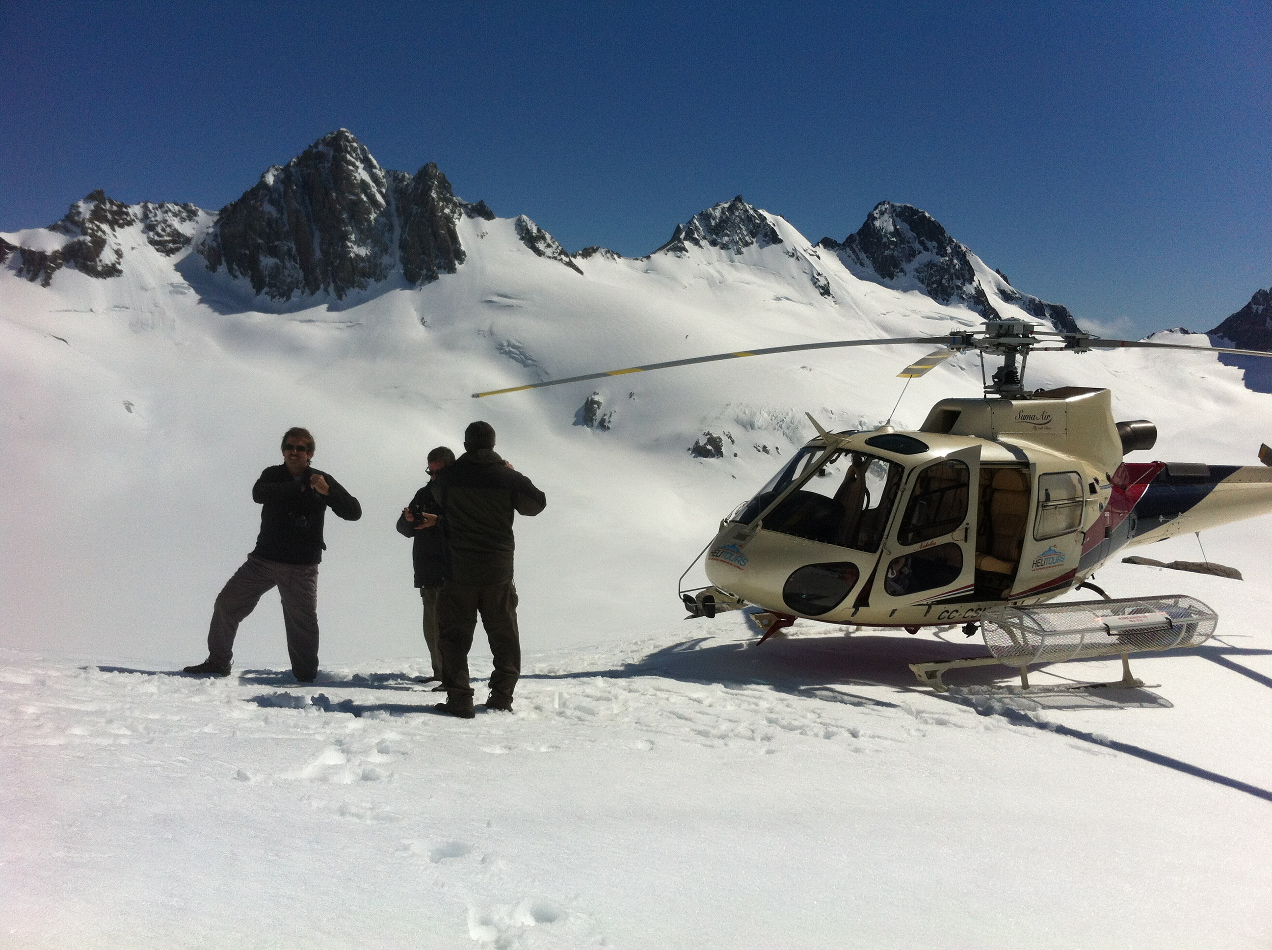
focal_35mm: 35
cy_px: 475
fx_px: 1284
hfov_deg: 52.7
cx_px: 636
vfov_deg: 40.6
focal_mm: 3.85
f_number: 2.8
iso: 100
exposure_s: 1/10055
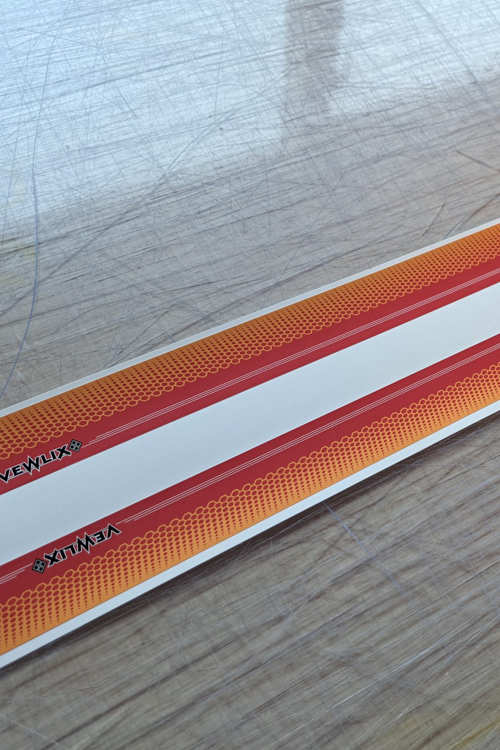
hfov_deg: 37.4
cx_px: 404
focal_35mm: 34
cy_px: 377
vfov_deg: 55.8
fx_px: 708
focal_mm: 5.23
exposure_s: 1/50
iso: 100
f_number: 1.8
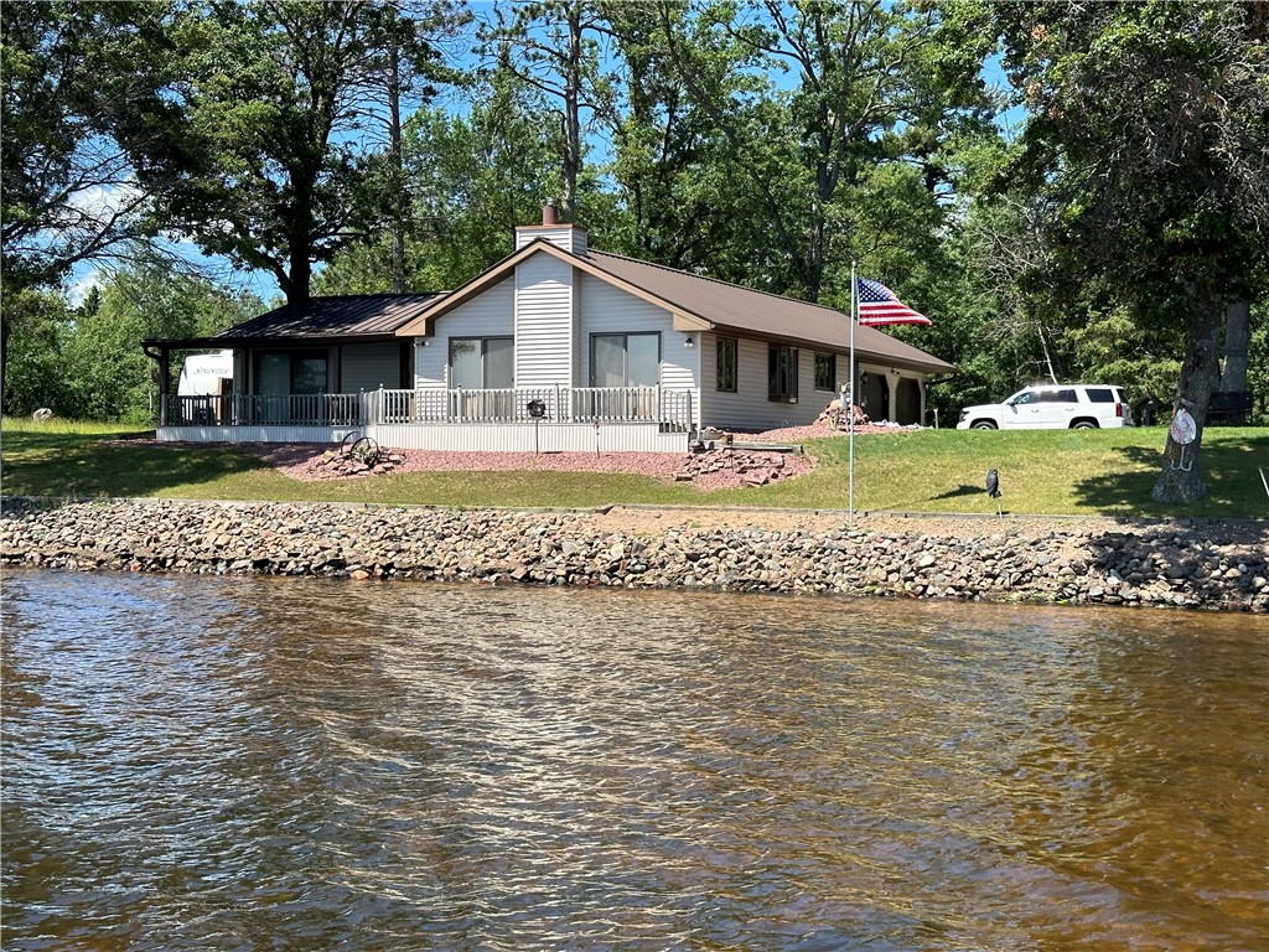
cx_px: 634
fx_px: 1760
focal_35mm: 48
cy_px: 476
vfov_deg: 30.3
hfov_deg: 39.7
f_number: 1.78
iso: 64
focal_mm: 6.86
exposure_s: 1/1992
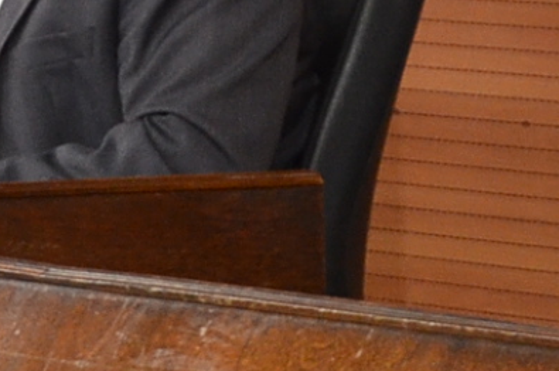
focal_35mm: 449
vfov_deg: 3.0
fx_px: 6961
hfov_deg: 4.6
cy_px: 34
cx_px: 163
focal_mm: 48
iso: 1000
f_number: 4.8
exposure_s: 1/60
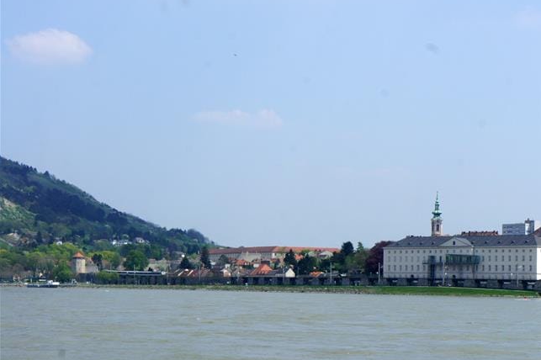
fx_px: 1532
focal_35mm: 102
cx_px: 336
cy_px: 201
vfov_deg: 13.4
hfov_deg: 20.0
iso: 200
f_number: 11
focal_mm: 55
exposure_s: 1/125
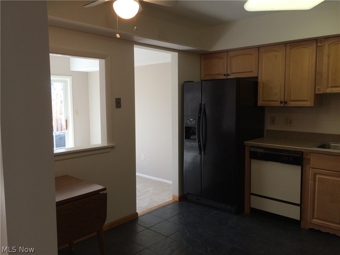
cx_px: 170
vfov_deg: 48.2
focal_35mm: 29
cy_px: 128
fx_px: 285
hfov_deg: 61.7
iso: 64
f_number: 2.2
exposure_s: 1/120
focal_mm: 4.15
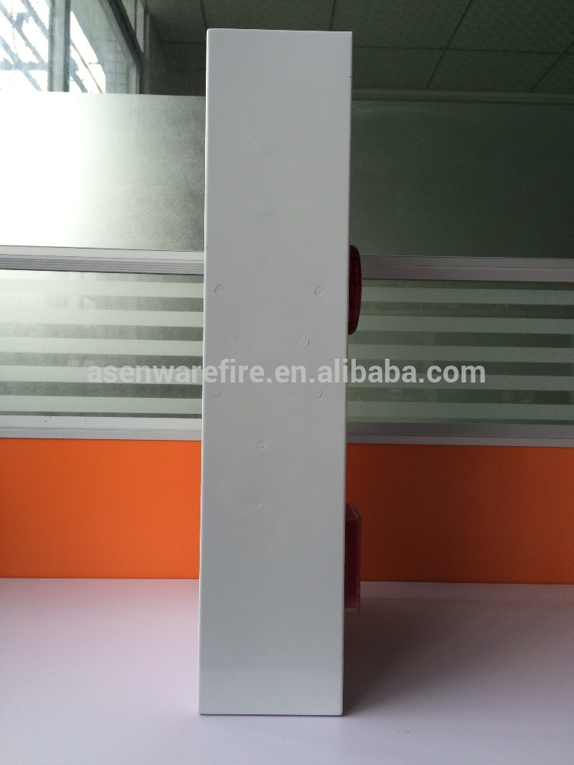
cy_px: 382
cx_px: 287
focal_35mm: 29
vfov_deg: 61.7
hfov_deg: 48.2
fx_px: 641
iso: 32
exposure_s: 1/184
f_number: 2.2
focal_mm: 4.15
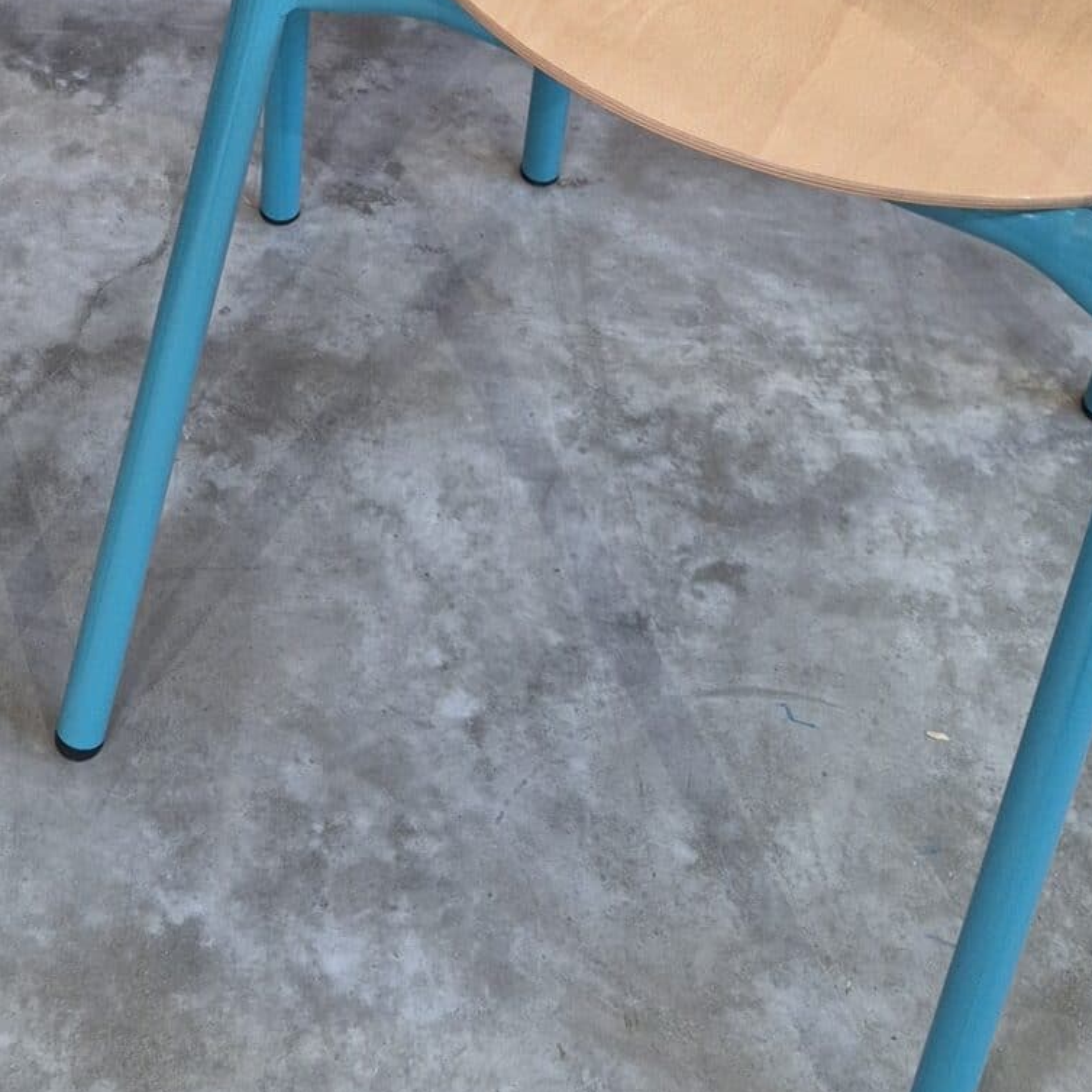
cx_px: 277
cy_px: -127
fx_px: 2463
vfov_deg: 23.4
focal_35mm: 69
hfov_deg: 24.7
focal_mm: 5.4
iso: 400
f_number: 1.8
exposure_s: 1/100
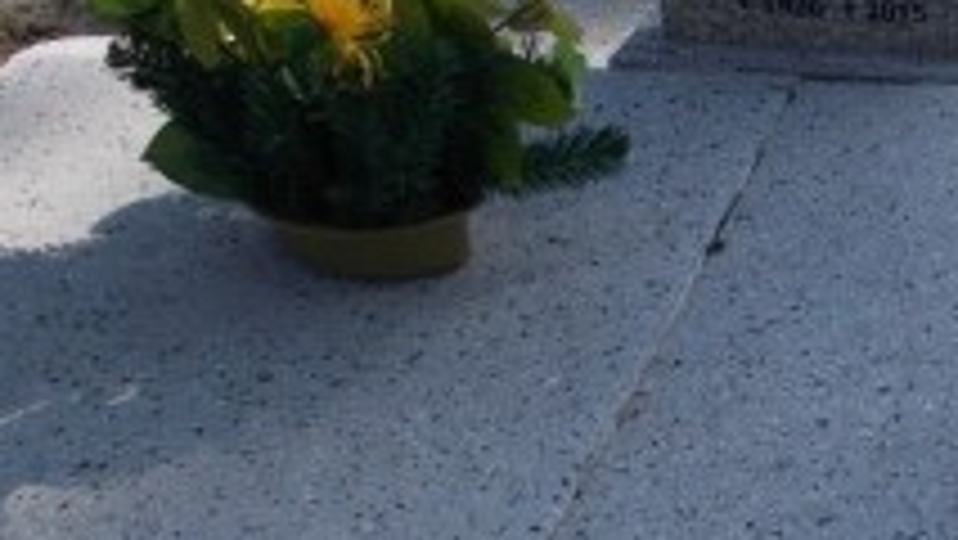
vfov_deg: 14.2
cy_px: 423
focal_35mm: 85
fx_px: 2160
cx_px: 922
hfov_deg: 24.1
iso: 80
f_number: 8
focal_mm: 4.6
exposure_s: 1/160
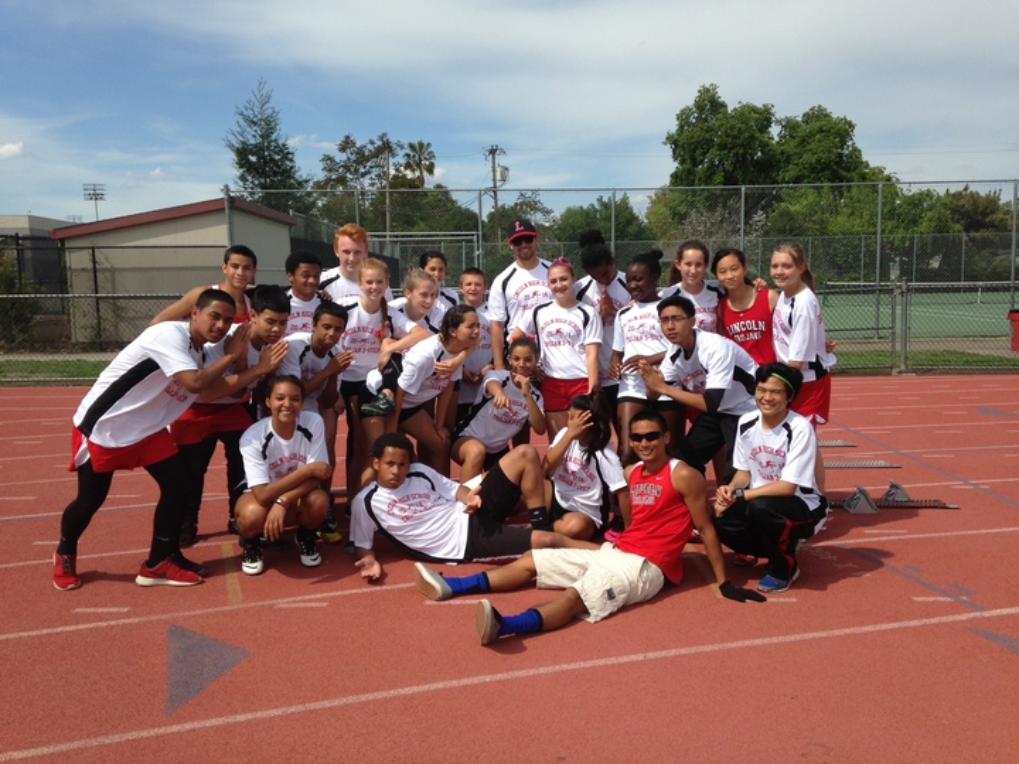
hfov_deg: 55.4
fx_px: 971
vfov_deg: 42.9
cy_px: 382
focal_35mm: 33
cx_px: 510
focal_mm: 4.12
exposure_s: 1/2008
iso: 50
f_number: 2.4
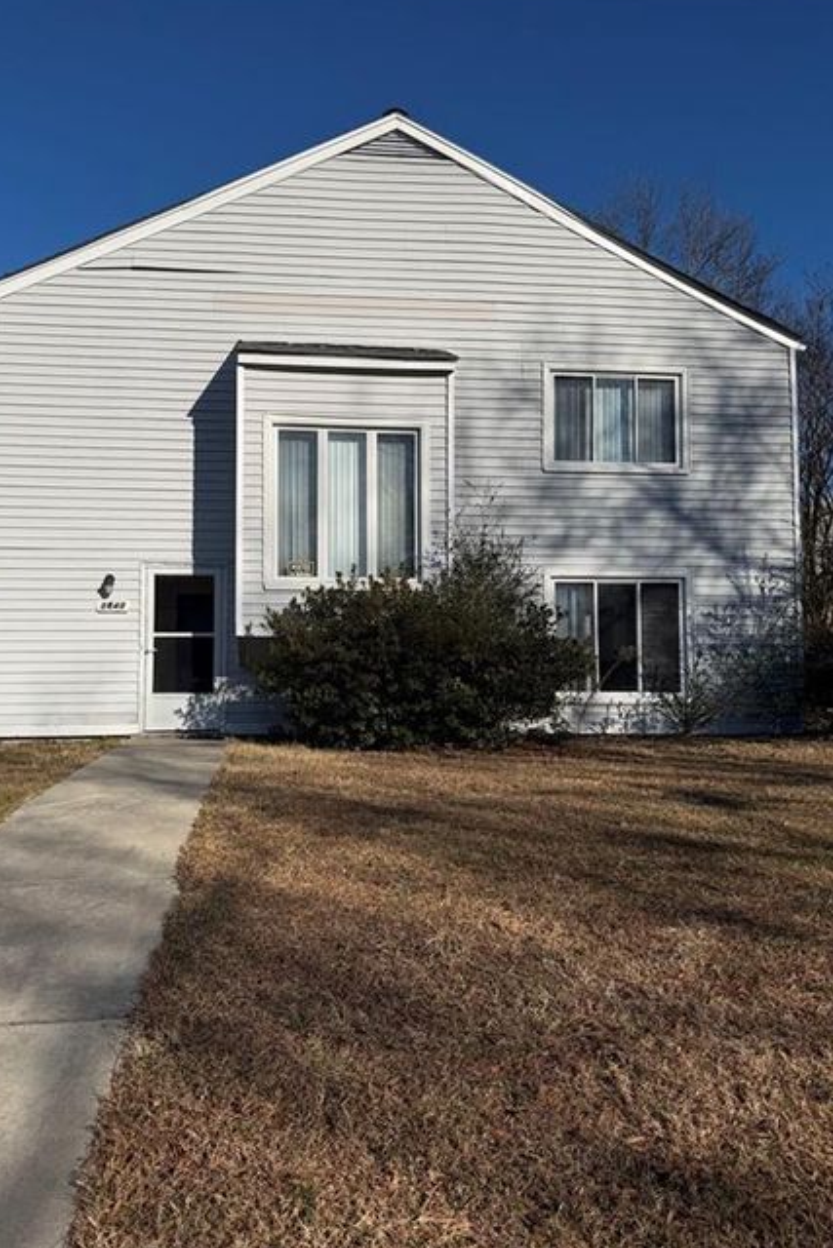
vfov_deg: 69.4
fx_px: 902
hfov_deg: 49.4
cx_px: 355
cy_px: 625
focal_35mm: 26
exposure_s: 1/9091
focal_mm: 6.76
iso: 80
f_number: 1.78
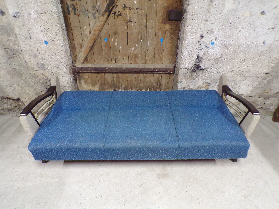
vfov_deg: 56.8
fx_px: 193
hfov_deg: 71.6
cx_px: 140
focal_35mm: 24
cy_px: 104
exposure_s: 1/17
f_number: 3
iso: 519
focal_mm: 4.3
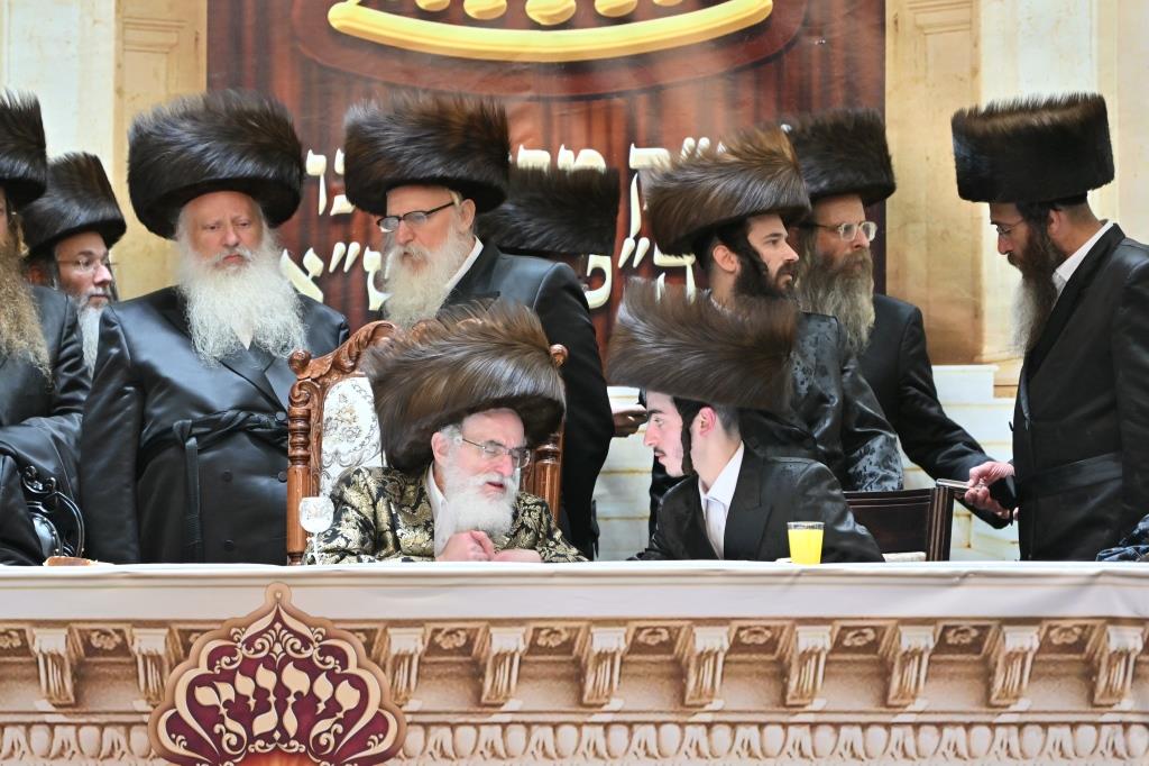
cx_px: 574
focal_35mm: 300
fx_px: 9571
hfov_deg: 6.9
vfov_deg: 4.6
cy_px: 383
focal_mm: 200
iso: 500
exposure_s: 1/320
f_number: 2.8
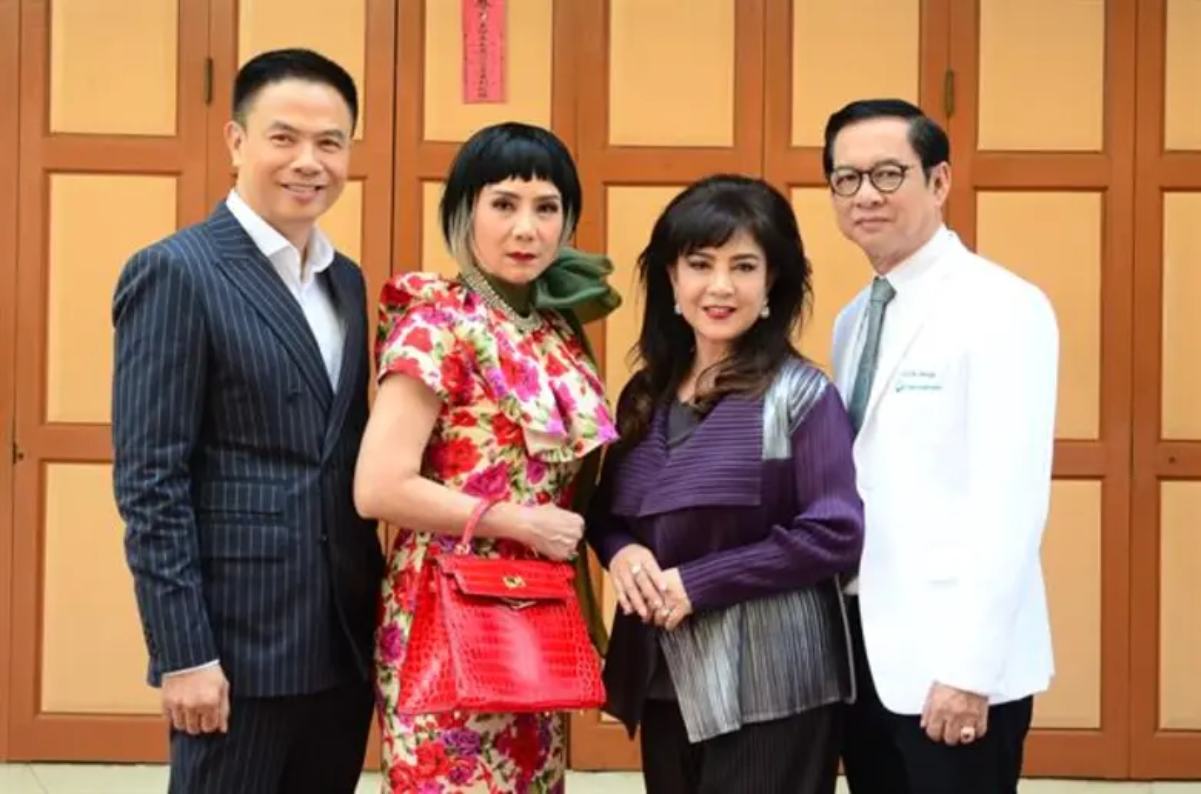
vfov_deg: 22.5
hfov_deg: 33.5
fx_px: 1997
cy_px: 397
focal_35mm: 60
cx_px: 600
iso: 400
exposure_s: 1/125
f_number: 5
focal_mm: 40
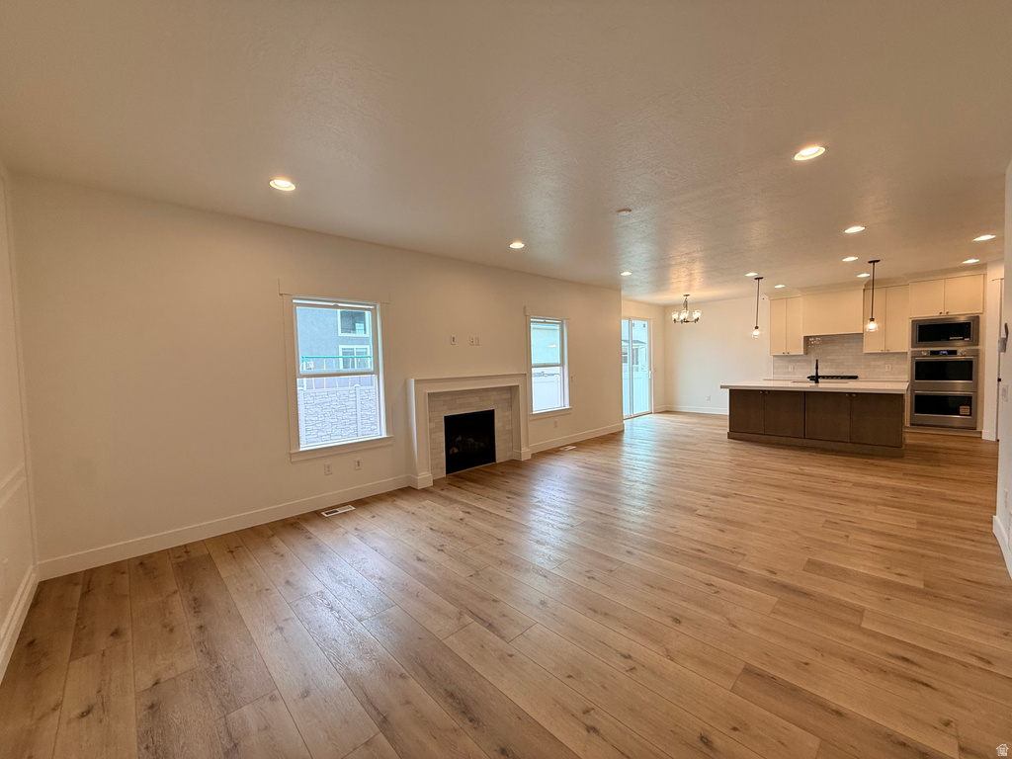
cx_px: 506
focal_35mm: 14
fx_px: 409
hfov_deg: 102.1
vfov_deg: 85.7
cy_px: 380
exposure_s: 1/120
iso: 80
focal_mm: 2.22
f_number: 2.2
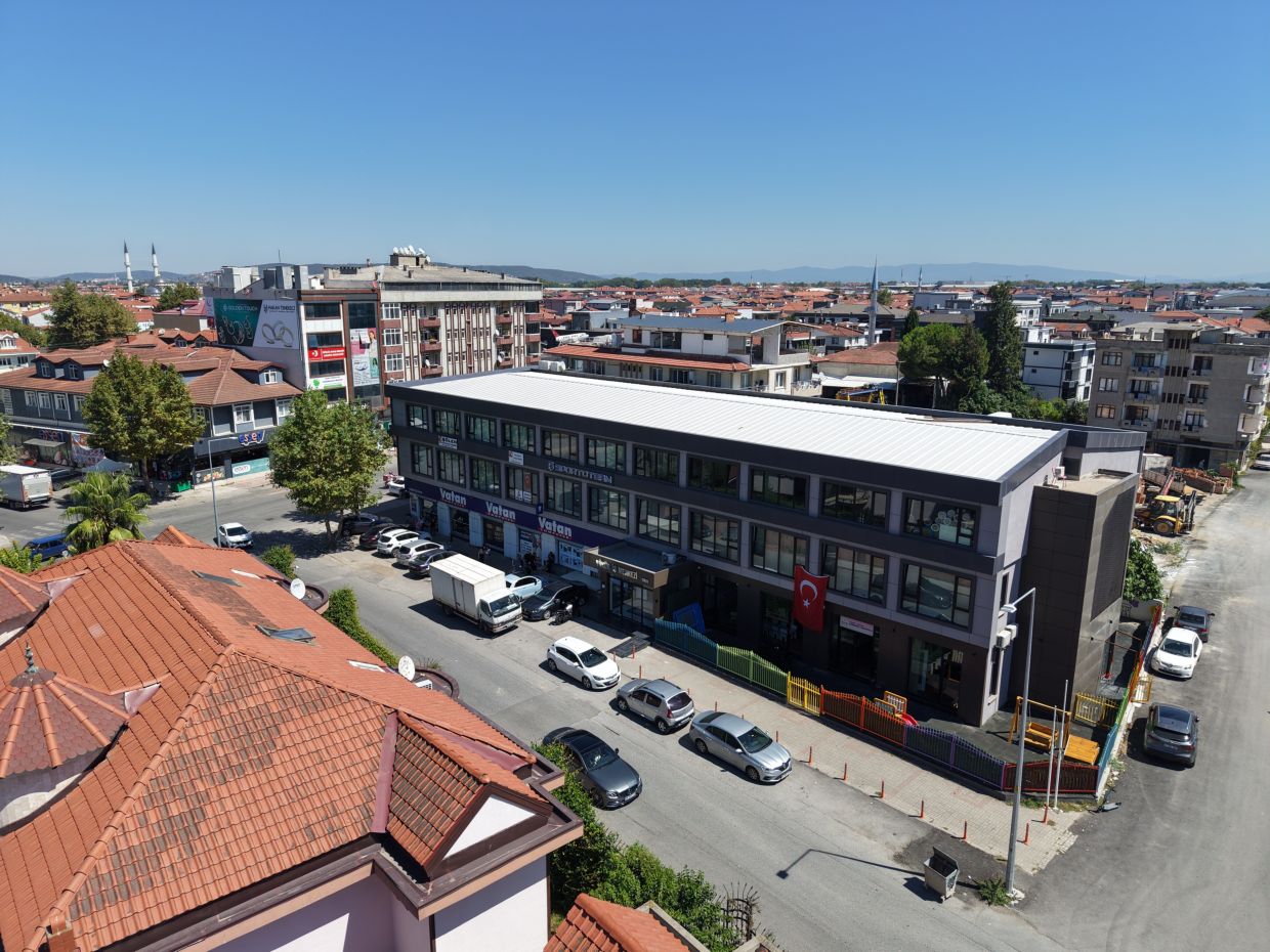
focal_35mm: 24
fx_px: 881
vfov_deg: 56.8
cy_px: 476
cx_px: 635
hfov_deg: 71.6
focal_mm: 8.67
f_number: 1.8
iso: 130
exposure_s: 1/4000
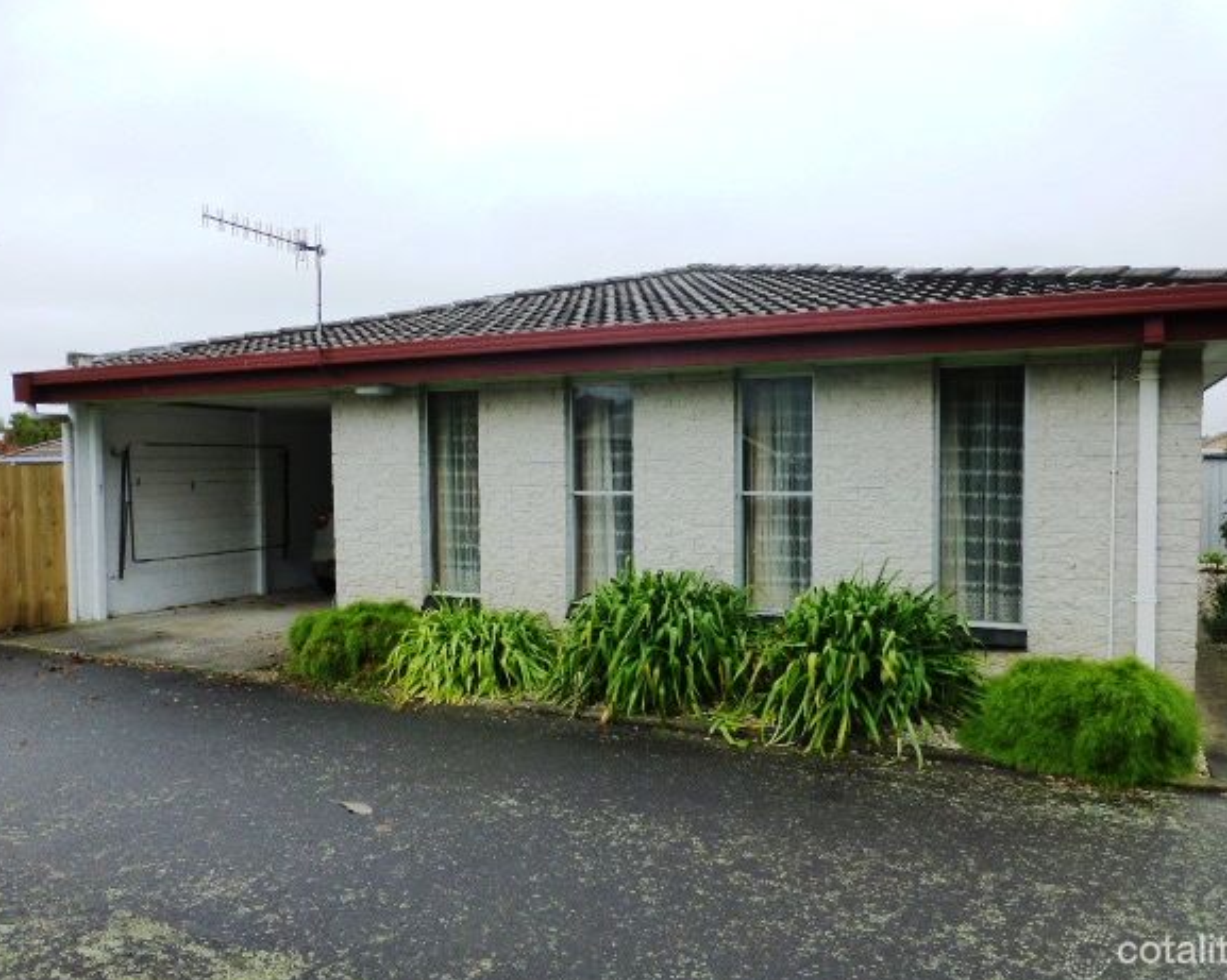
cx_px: 617
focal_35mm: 26
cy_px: 502
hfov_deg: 66.1
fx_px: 944
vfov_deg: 54.9
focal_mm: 4.3
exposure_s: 1/200
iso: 160
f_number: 4
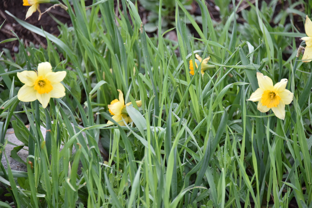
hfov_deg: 6.9
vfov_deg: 4.6
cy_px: 104
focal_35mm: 300
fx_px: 2600
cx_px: 156
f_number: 5.6
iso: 720
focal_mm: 300
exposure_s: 1/640
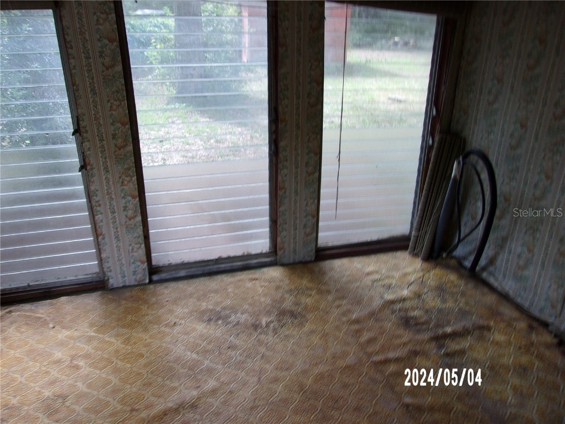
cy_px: 212
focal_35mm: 27
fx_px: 441
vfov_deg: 51.4
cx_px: 282
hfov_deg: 65.3
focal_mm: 4.9
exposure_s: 1/38
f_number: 3
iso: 80
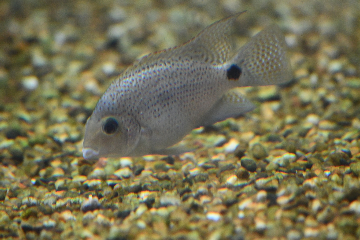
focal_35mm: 420
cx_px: 180
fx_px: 4200
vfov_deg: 3.3
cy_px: 120
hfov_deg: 4.9
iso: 5000
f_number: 5.6
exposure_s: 1/250
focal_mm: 280
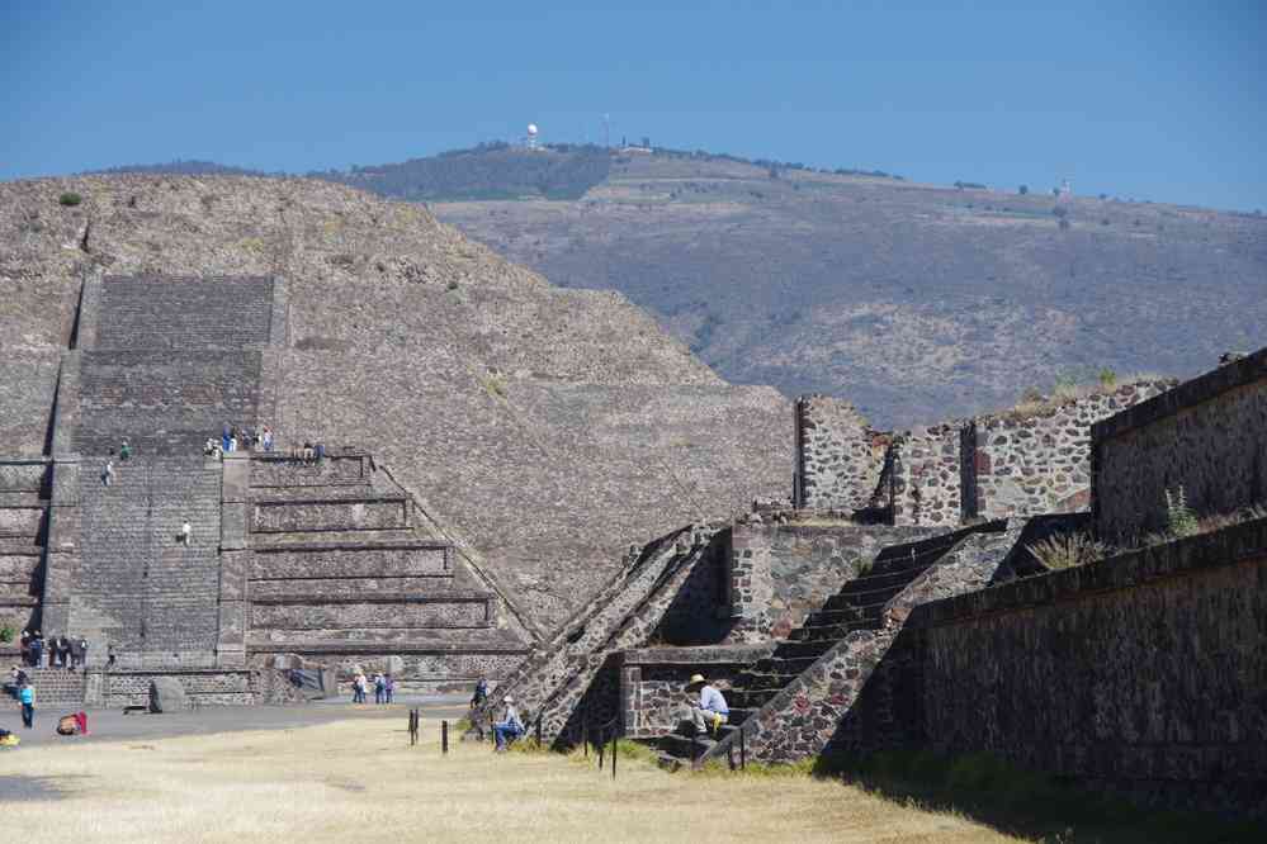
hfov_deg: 13.7
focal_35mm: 150
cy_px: 422
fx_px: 5279
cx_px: 634
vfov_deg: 9.1
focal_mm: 100
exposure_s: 1/125
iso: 200
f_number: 9
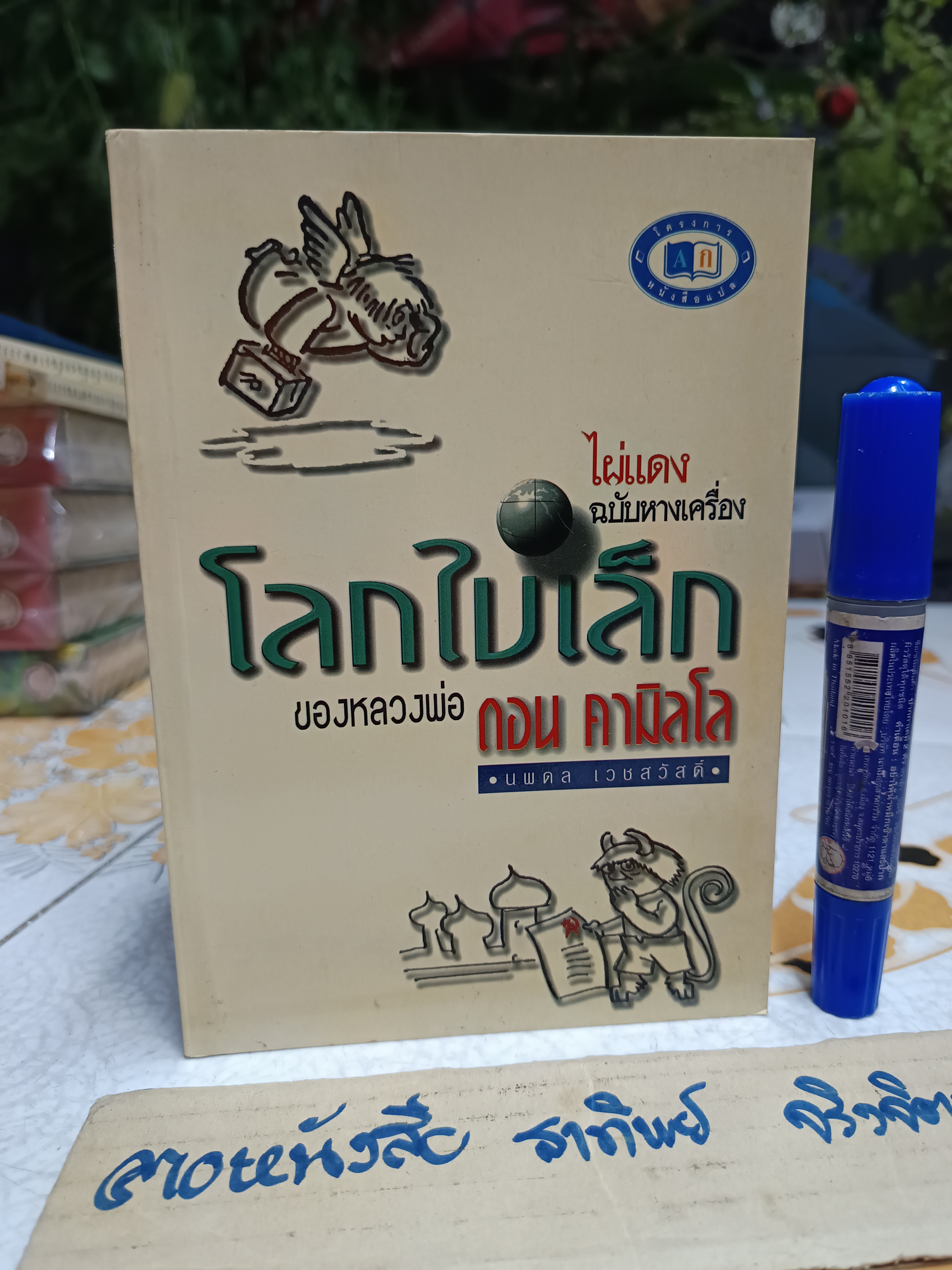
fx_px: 880
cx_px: 476
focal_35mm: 24
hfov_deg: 56.8
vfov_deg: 71.6
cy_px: 635
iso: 1086
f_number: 1.7
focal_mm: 5.31
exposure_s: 1/25
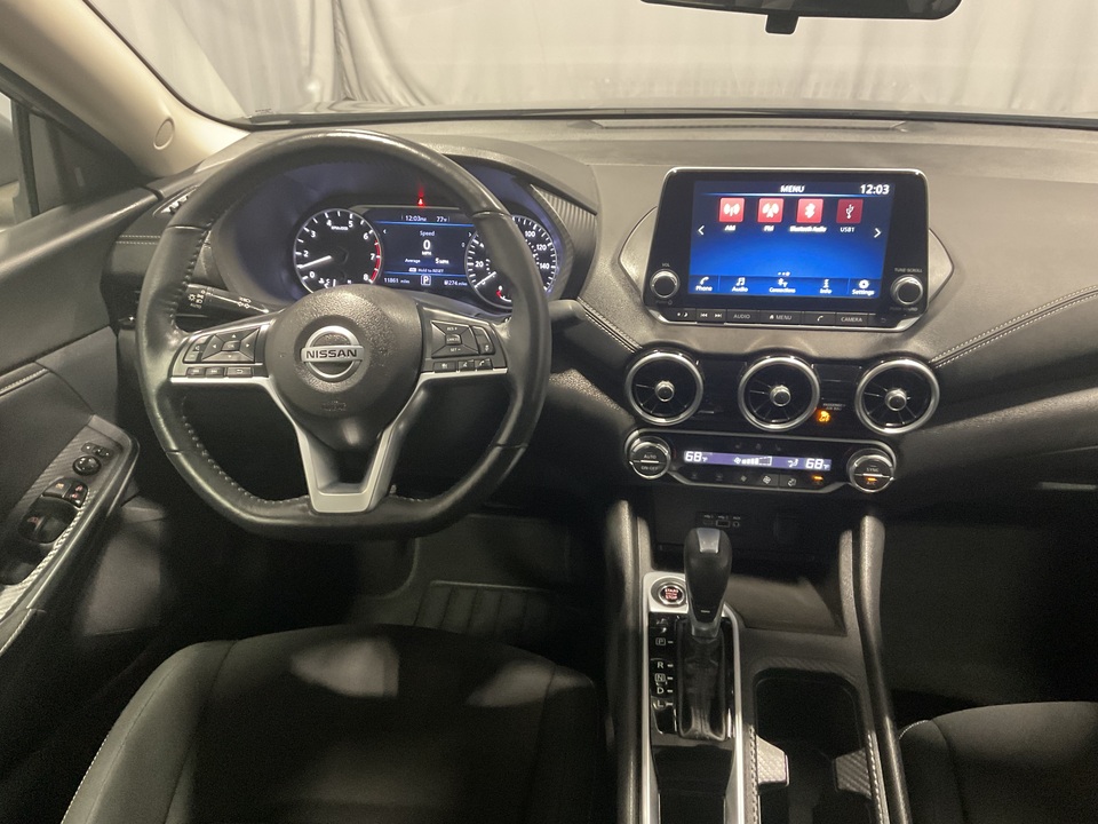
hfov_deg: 61.7
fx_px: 920
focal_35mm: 29
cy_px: 412
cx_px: 549
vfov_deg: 48.2
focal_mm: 3
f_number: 1.8
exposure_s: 1/30
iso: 250
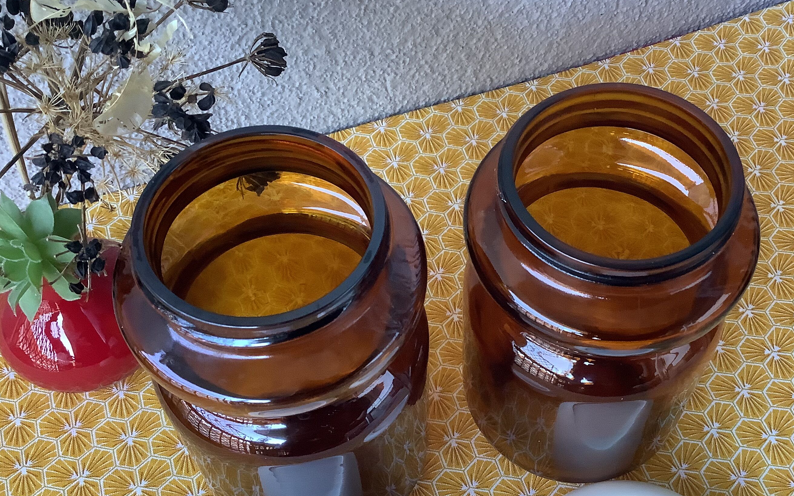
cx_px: 456
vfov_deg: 31.2
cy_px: 272
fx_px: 887
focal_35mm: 41
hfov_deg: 48.1
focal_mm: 3.3
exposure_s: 1/60
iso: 250
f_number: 2.4
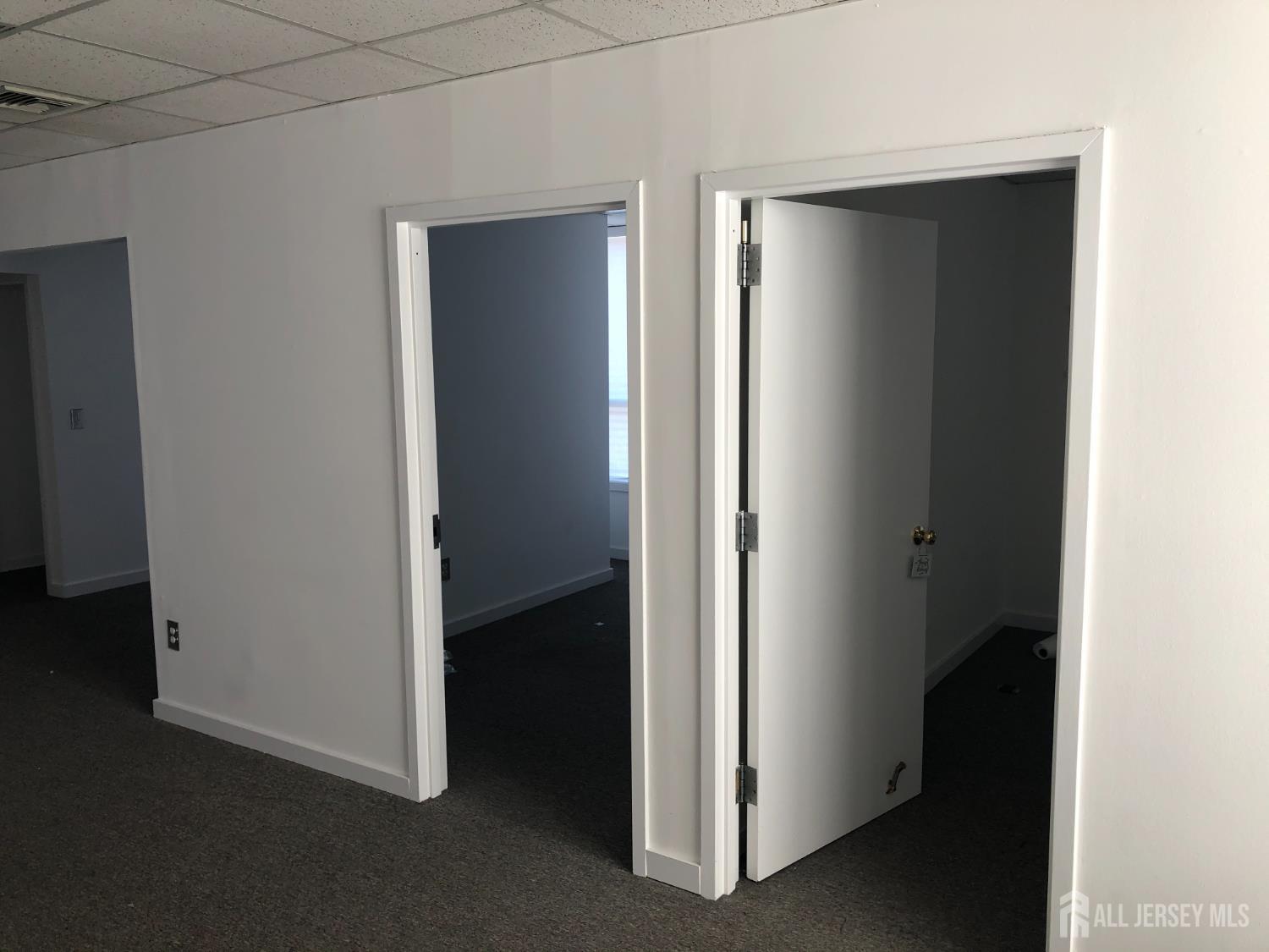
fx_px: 1026
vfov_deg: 49.7
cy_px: 476
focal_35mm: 28
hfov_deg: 63.4
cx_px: 634
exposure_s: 1/120
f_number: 1.8
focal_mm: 3.99
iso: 40
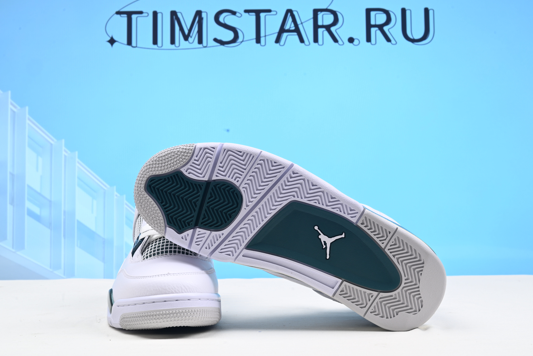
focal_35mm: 47
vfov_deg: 28.7
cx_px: 264
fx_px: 696
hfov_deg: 41.9
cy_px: 167
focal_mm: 42
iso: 100
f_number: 16
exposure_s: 1/2
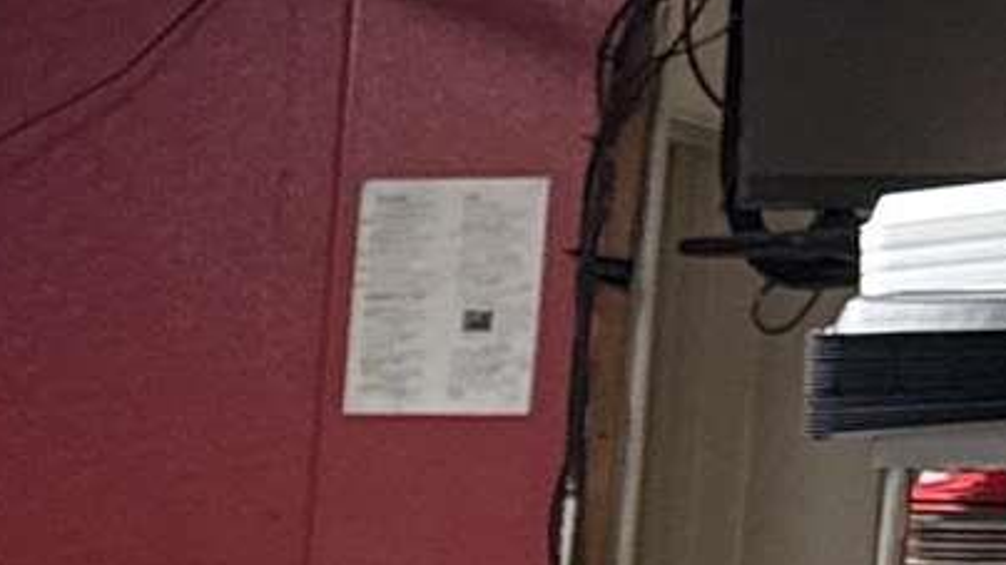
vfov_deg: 5.8
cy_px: 1511
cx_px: -1586
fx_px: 5307
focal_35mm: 199
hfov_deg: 9.4
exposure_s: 1/45
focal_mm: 6.76
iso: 200
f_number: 1.78
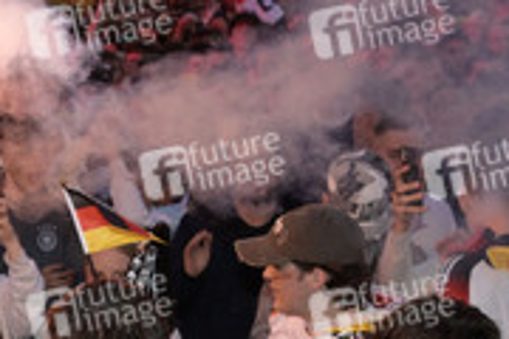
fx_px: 1838
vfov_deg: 10.4
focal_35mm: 130
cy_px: 379
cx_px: 137
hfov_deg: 15.7
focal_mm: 52
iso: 8000
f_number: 8
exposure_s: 1/250
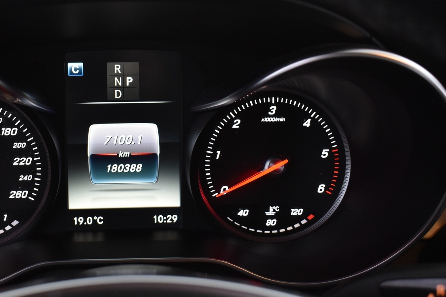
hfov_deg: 35.8
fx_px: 678
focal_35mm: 55
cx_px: 127
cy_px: 127
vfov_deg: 24.7
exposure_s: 1/15
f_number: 5
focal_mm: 25
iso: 1250
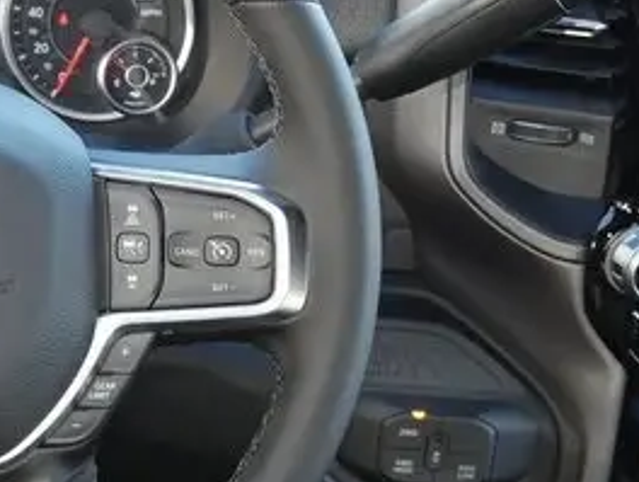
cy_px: 234
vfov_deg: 16.1
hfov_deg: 20.0
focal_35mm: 92
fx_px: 1701
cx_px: -121
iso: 640
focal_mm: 19
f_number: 5
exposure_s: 1/60
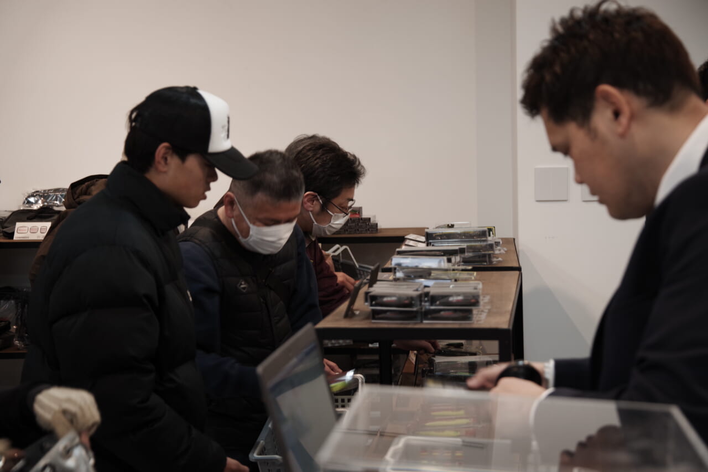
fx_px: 1338
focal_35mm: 68
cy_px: 236
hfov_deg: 29.6
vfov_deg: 20.0
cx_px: 354
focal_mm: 68
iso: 800
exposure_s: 1/50
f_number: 4.5
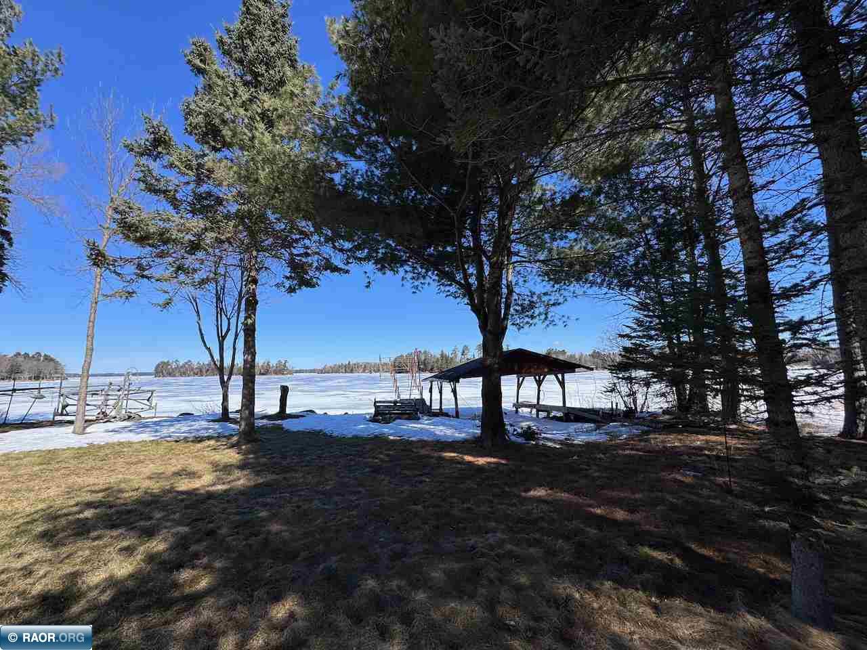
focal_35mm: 14
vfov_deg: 85.7
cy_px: 325
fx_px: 351
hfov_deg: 102.1
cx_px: 434
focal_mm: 2.22
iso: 50
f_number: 2.2
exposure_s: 1/2208
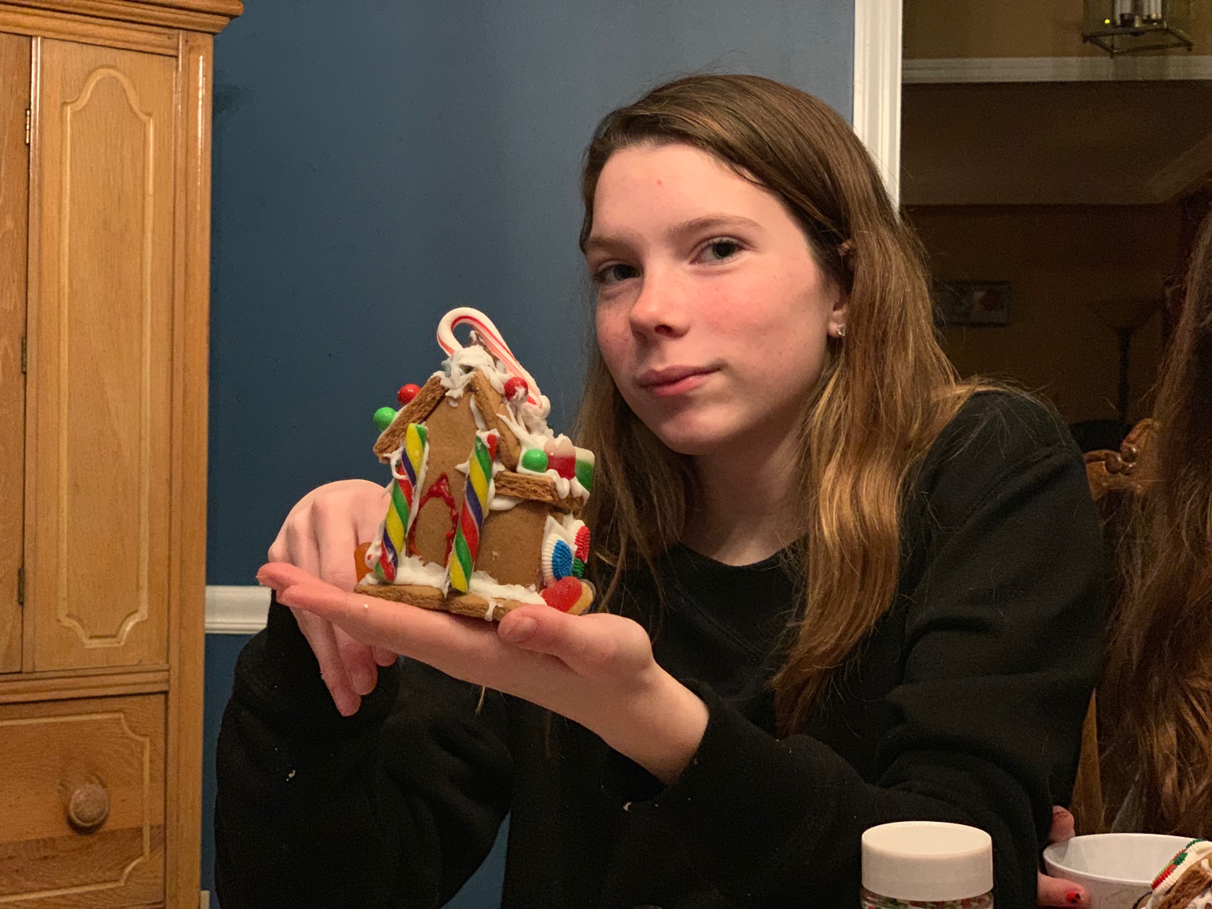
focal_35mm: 52
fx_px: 1821
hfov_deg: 36.8
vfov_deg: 28.0
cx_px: 606
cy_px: 454
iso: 640
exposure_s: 1/40
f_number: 2.4
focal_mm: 6
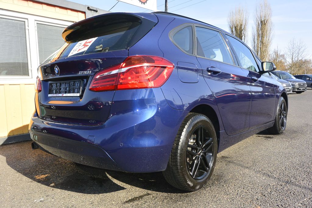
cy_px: 104
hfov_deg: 67.4
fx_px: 234
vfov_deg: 47.9
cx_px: 156
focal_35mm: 27
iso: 160
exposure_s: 1/250
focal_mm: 10
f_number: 6.3
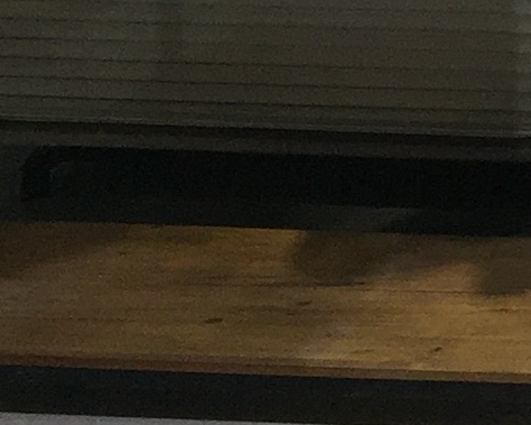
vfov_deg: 7.2
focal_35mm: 195
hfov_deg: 8.4
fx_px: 3064
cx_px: 1563
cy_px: -796
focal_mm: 4.15
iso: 32
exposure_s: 1/110
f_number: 2.2
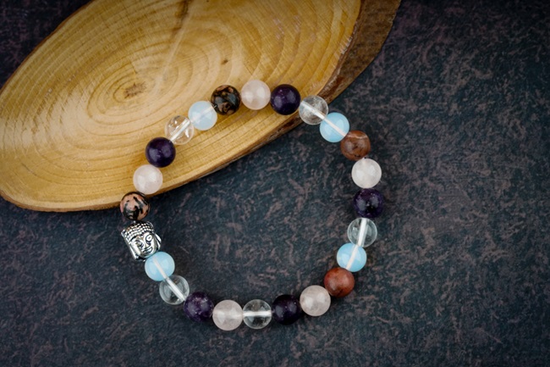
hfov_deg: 22.6
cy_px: 184
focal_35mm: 90
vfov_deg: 15.2
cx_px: 275
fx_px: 1375
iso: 100
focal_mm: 90
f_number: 13
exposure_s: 1/160
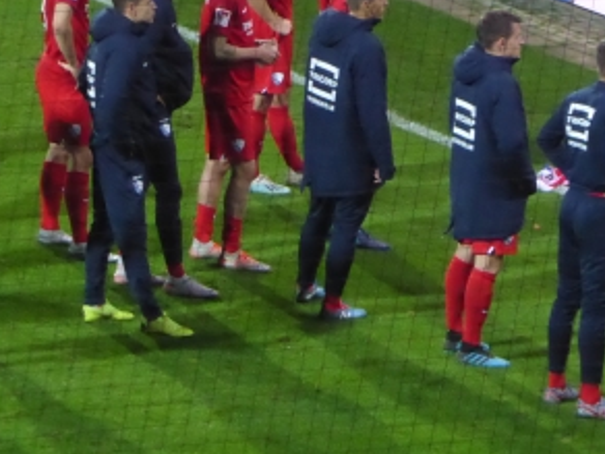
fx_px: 8686
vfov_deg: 3.0
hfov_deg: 4.0
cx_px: 439
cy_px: 153
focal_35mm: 497
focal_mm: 57.7
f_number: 5.9
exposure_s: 1/100
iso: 1600
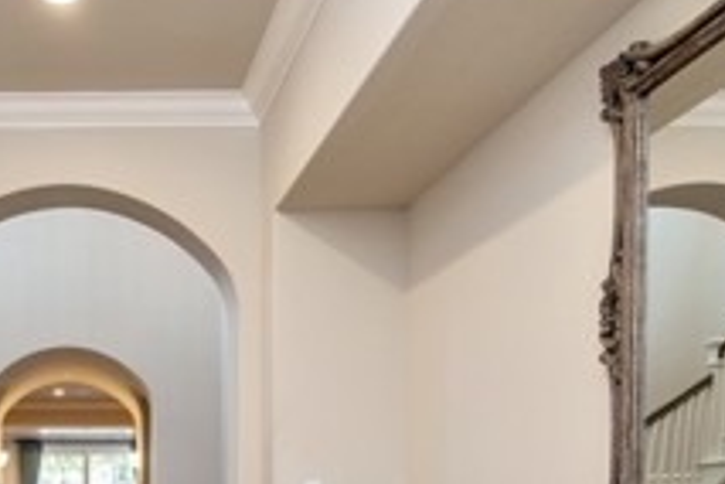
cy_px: 511
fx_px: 846
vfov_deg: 29.3
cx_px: 65
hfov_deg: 42.4
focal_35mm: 42
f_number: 4
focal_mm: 14
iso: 720
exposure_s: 1/60
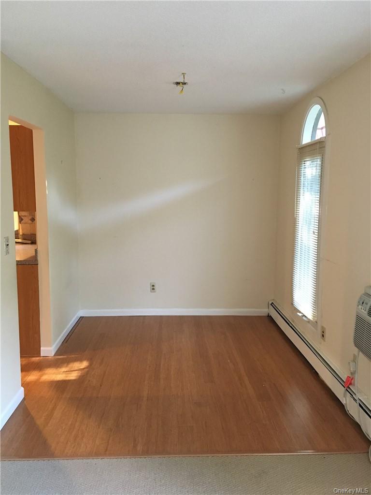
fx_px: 414
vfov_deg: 61.7
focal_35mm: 29
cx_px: 186
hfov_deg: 48.2
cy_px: 248
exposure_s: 1/15
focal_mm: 4.15
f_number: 2.2
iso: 200
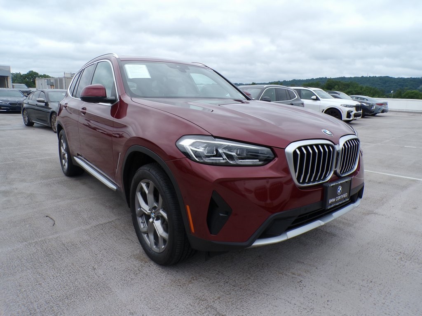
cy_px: 158
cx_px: 211
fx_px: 293
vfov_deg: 56.8
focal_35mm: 24
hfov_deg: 71.6
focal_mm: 4.3
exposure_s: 1/350
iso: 100
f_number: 4.4
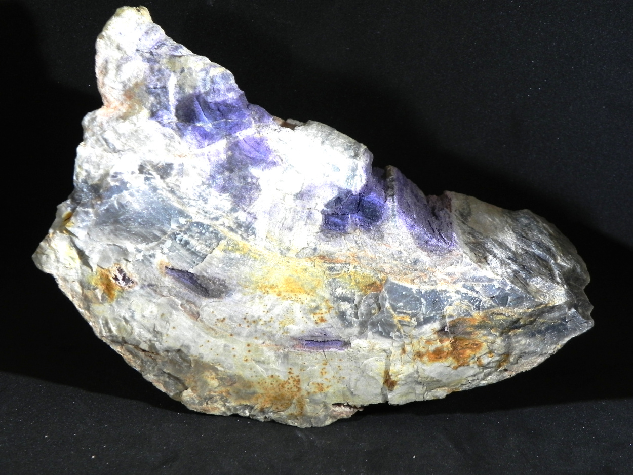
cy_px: 238
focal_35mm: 46
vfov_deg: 31.5
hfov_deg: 41.2
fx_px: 841
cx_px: 316
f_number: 3.2
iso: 198
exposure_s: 1/40
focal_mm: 8.2
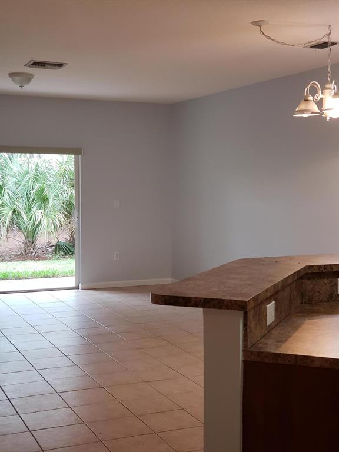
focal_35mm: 52
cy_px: 226
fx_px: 679
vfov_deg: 36.8
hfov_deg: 28.0
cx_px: 170
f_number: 2.4
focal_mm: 6
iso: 200
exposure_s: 1/30
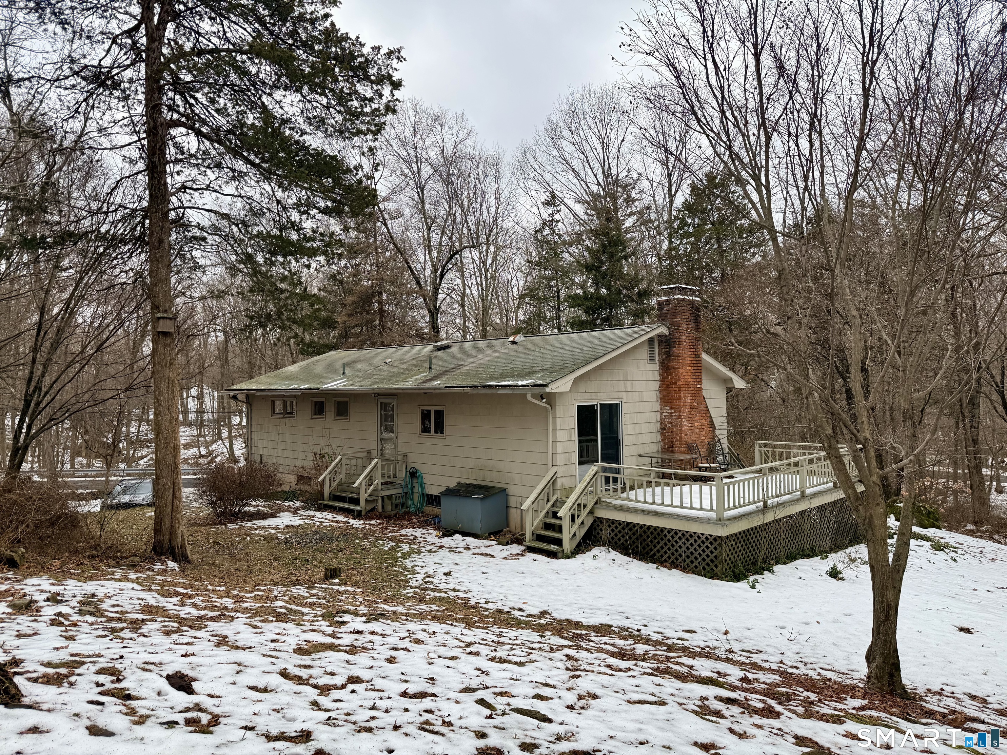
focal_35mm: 24
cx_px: 504
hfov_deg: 71.6
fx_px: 698
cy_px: 378
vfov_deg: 56.8
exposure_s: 1/708
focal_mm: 6.76
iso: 80
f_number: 1.78
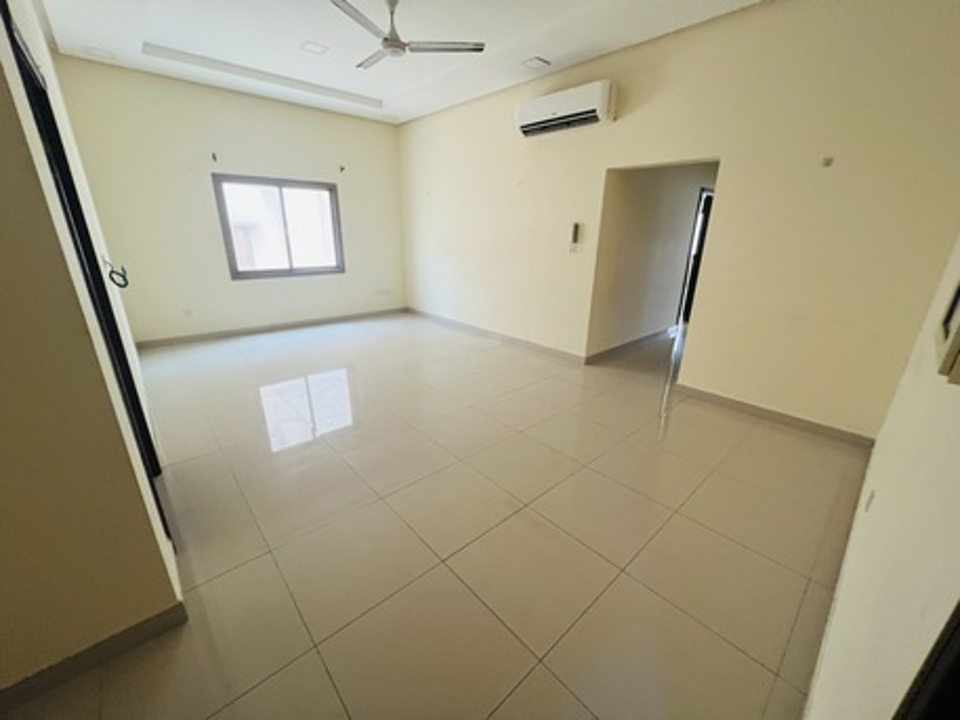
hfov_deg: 106.2
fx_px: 361
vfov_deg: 89.9
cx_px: 480
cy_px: 360
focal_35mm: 13
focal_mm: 1.57
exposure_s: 1/96
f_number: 1.8
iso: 250
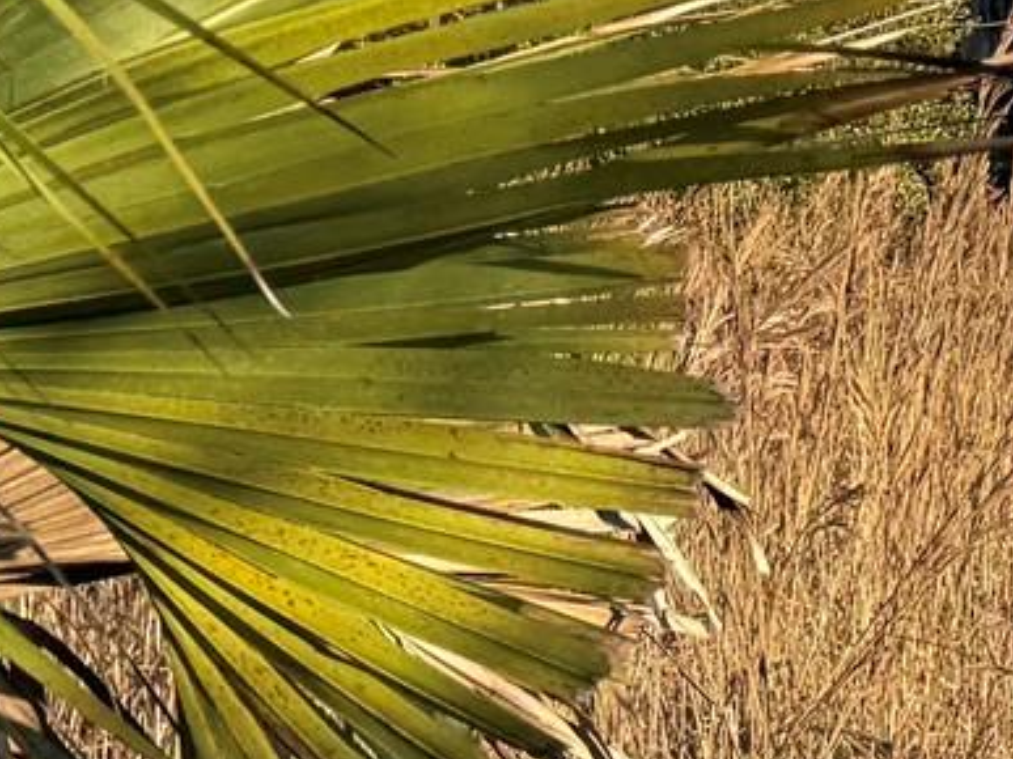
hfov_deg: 14.2
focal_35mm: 127
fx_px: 3715
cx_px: 1639
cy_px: 16
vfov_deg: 11.6
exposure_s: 1/2174
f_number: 1.78
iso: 80
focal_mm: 6.76
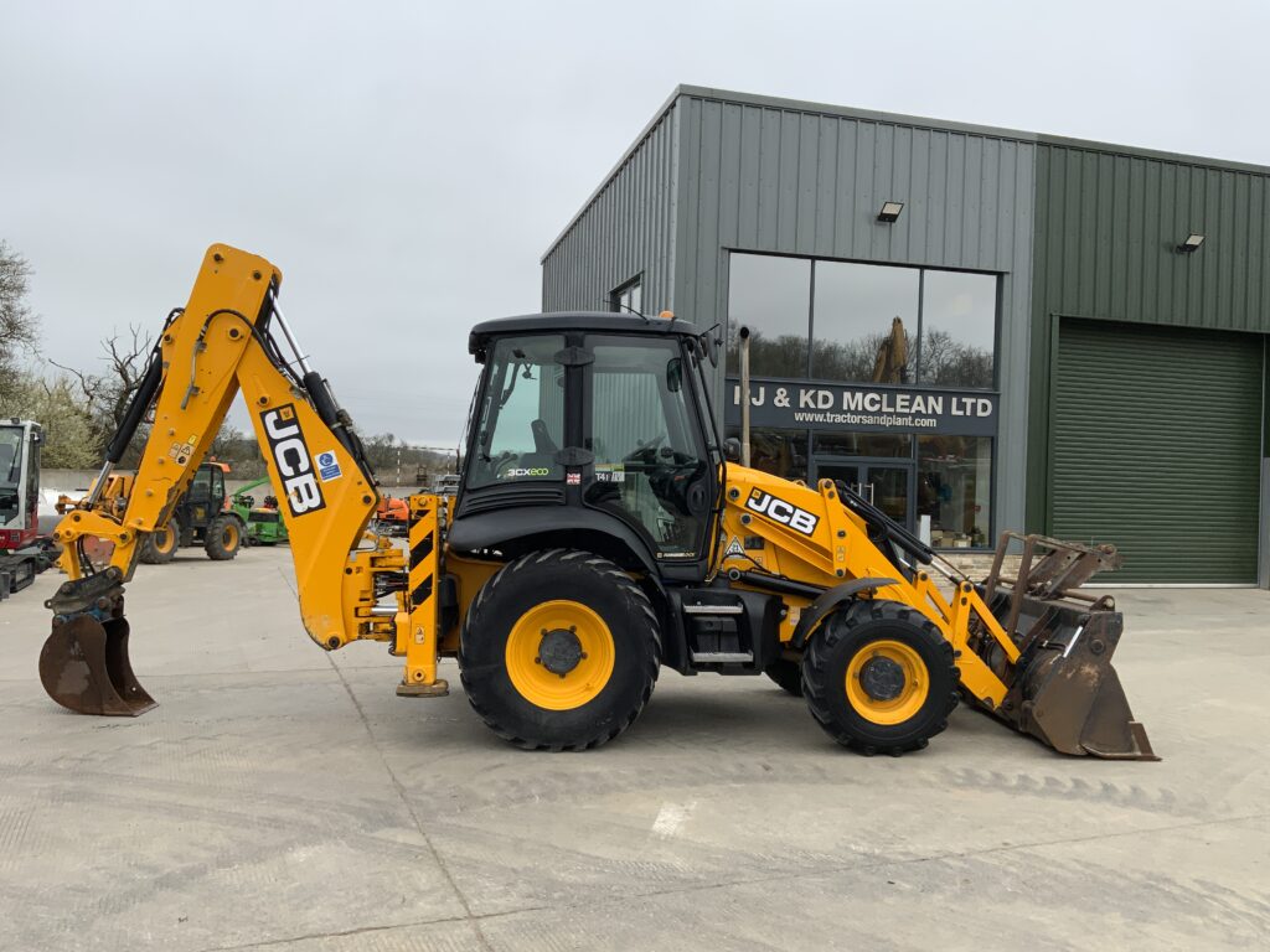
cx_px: 635
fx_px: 1064
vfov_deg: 48.2
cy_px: 476
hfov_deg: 61.7
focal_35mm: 29
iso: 16
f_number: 1.8
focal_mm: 3
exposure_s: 1/346
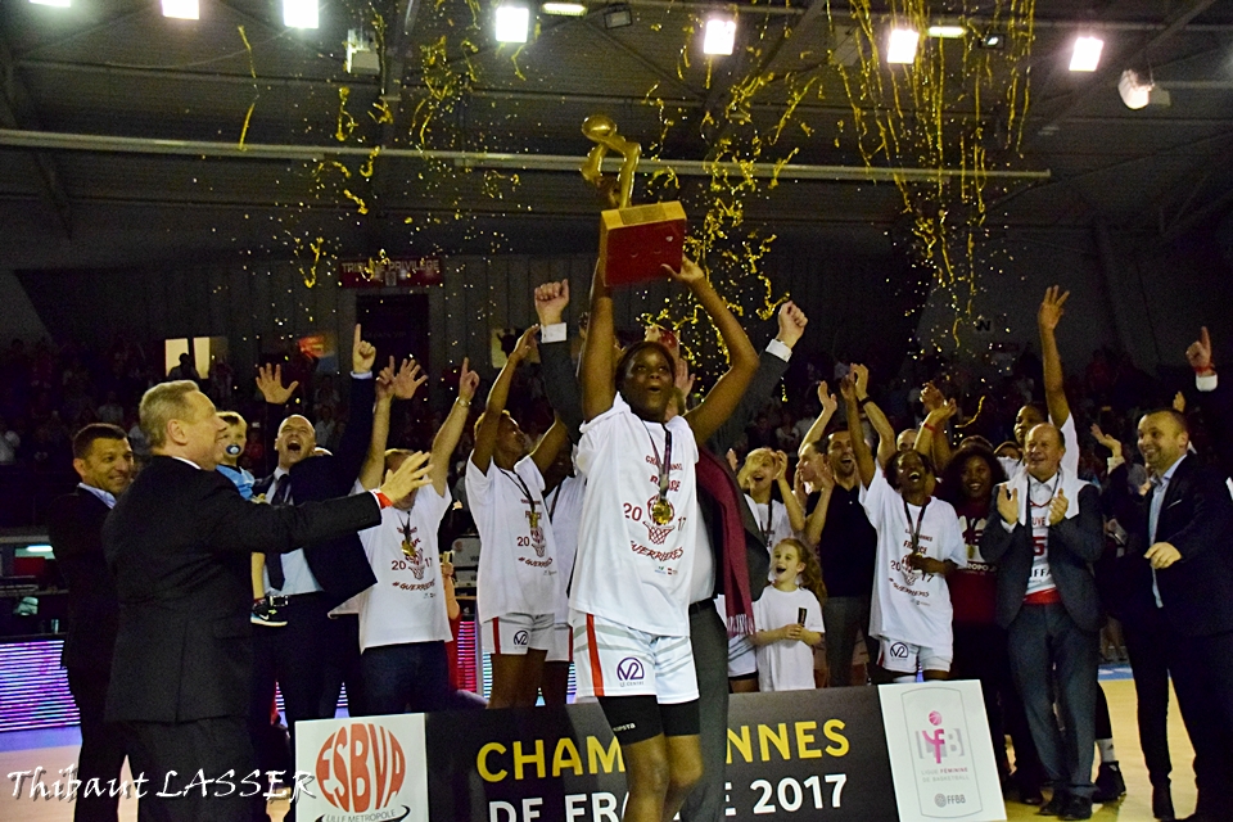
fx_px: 1336
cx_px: 616
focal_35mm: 39
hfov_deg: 49.6
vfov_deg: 34.2
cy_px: 411
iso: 6400
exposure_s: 1/2000
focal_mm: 26
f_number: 3.8
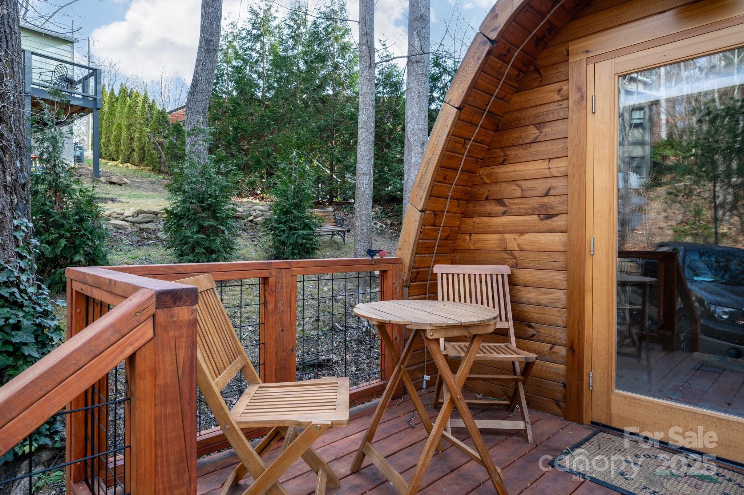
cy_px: 248
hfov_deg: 82.6
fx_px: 423
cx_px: 372
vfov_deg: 60.6
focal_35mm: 20
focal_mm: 20.5
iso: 200
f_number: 8
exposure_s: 1/50
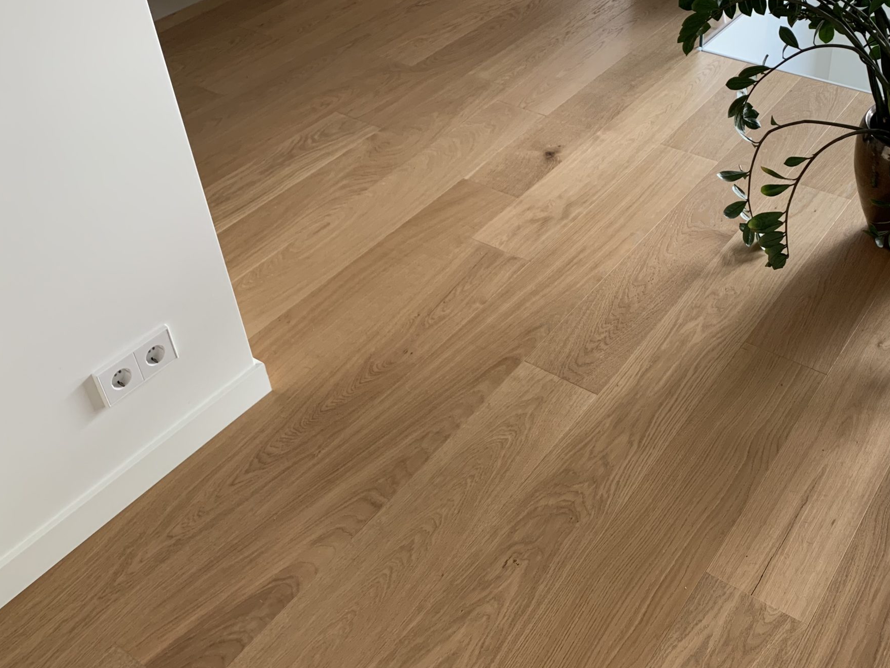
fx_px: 977
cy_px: 225
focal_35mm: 38
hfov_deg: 48.3
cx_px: 580
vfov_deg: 37.3
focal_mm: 4.25
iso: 100
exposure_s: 1/121
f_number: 1.8
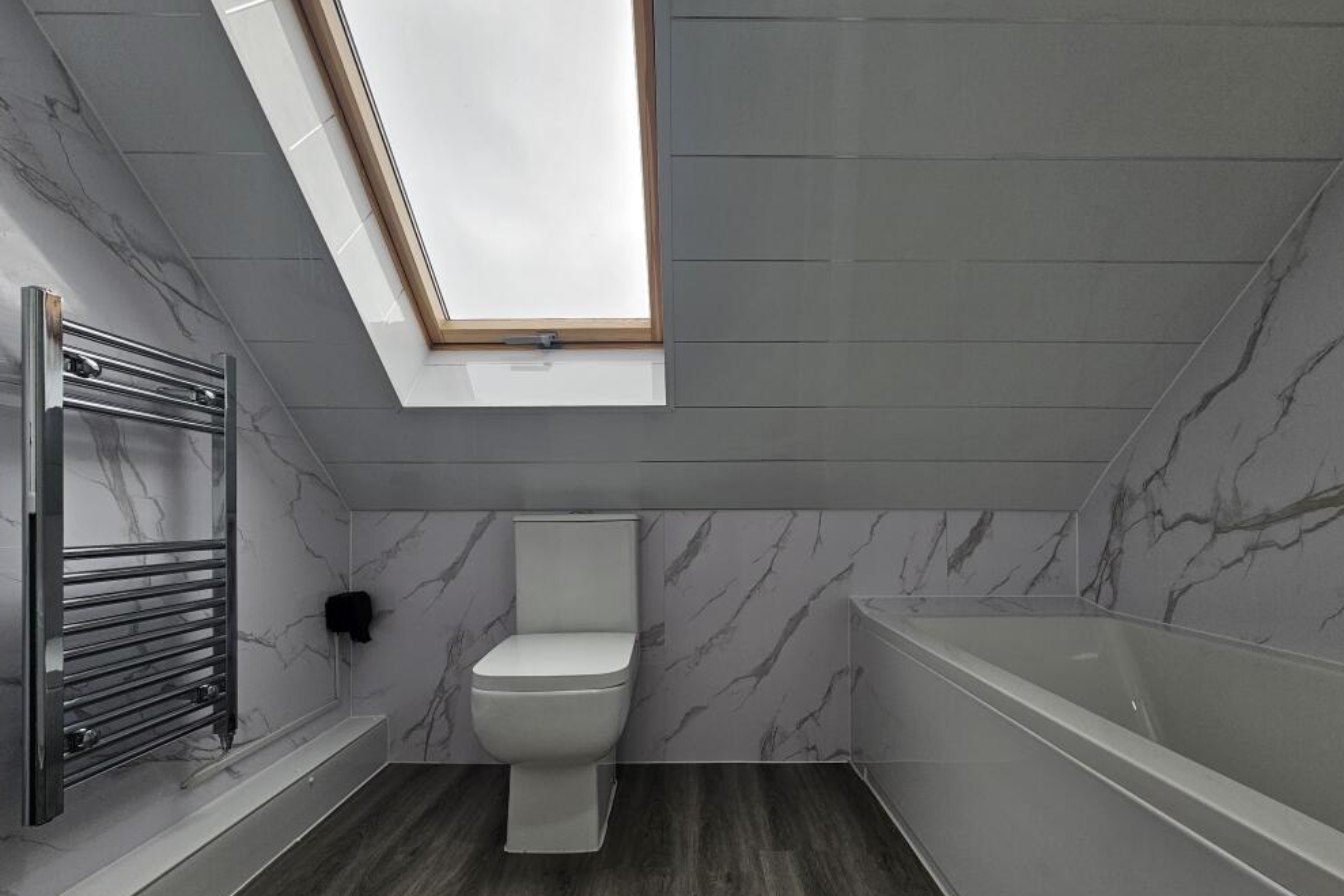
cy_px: 521
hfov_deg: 104.3
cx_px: 685
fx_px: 523
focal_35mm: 14
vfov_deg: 80.6
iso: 50
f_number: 2.2
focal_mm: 2.2
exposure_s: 1/100
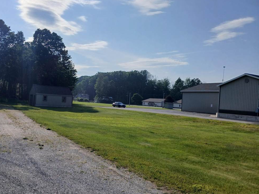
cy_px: 99
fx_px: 254
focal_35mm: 34
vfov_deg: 41.8
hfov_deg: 53.4
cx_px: 99
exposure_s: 1/1692
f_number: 1.8
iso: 20
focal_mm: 3.98
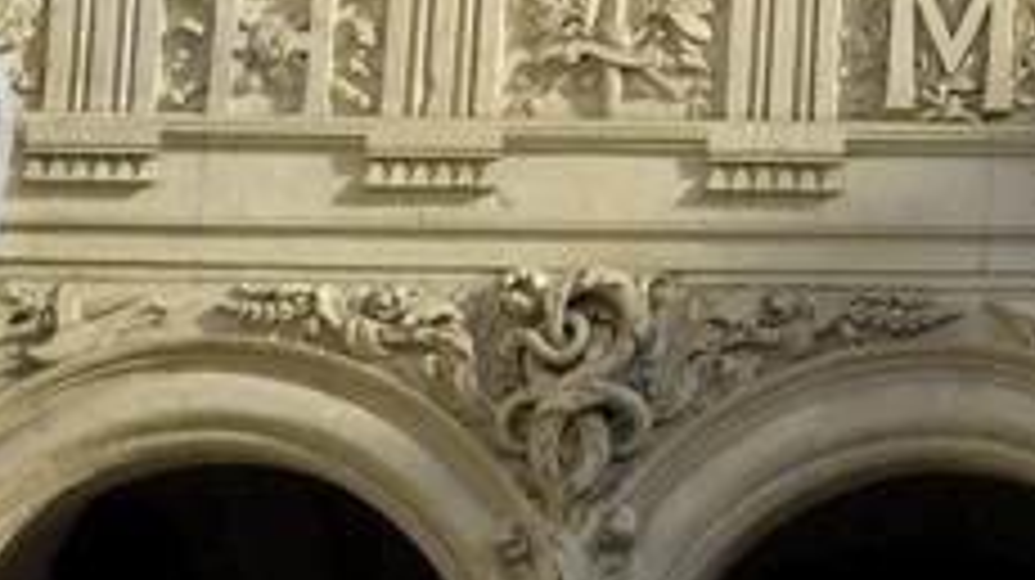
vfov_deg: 3.5
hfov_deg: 6.9
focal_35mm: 306
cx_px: 1872
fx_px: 8392
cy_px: -2630
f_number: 8
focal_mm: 28
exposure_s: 1/160
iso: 100
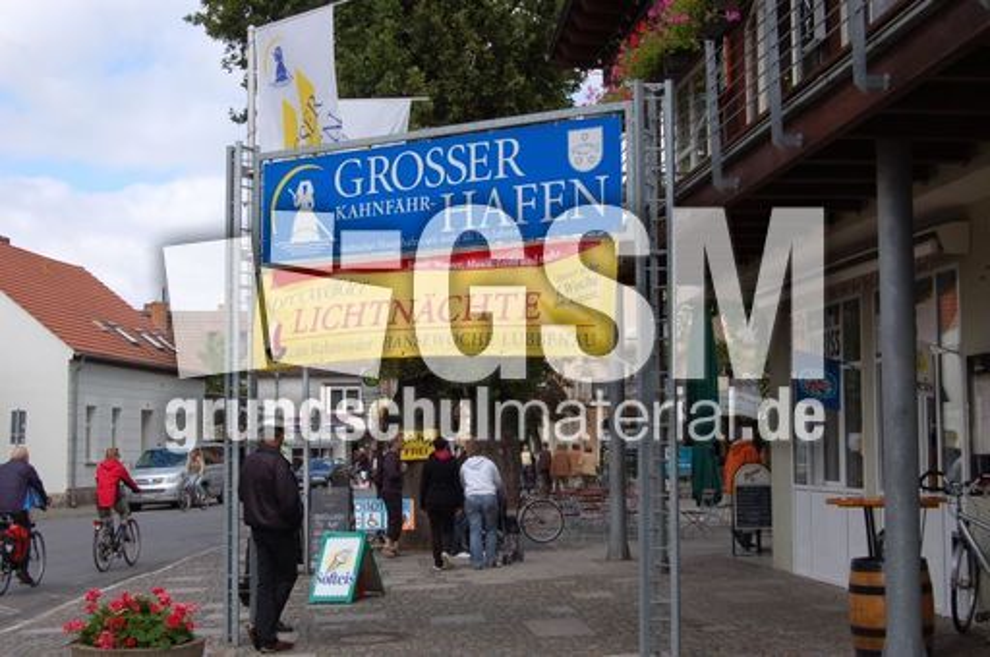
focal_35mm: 51
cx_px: 495
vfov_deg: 26.4
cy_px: 328
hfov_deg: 38.9
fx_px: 1401
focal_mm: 34
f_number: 8
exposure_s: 1/250
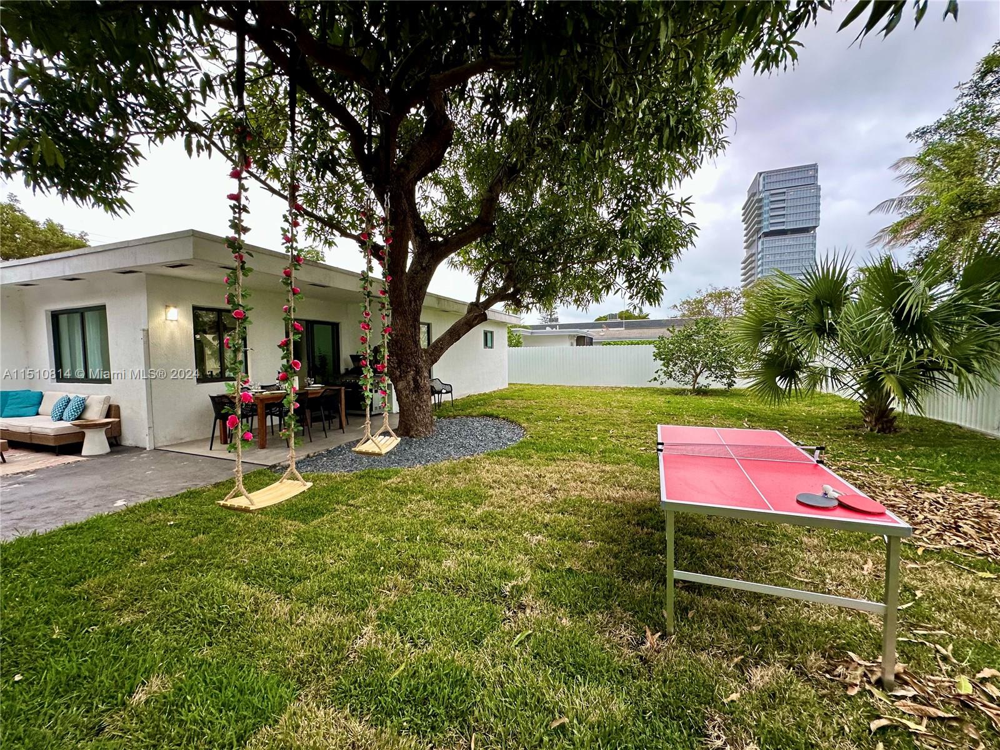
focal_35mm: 14
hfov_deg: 102.1
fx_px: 404
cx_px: 500
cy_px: 375
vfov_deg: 85.7
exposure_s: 1/120
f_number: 2.2
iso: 160
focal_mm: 2.22
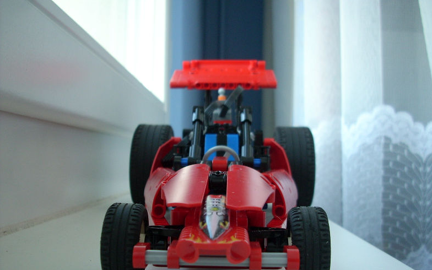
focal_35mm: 40
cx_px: 215
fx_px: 471
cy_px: 154
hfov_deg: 49.3
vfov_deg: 31.9
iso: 113
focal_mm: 6.2
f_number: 2.8
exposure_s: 1/30
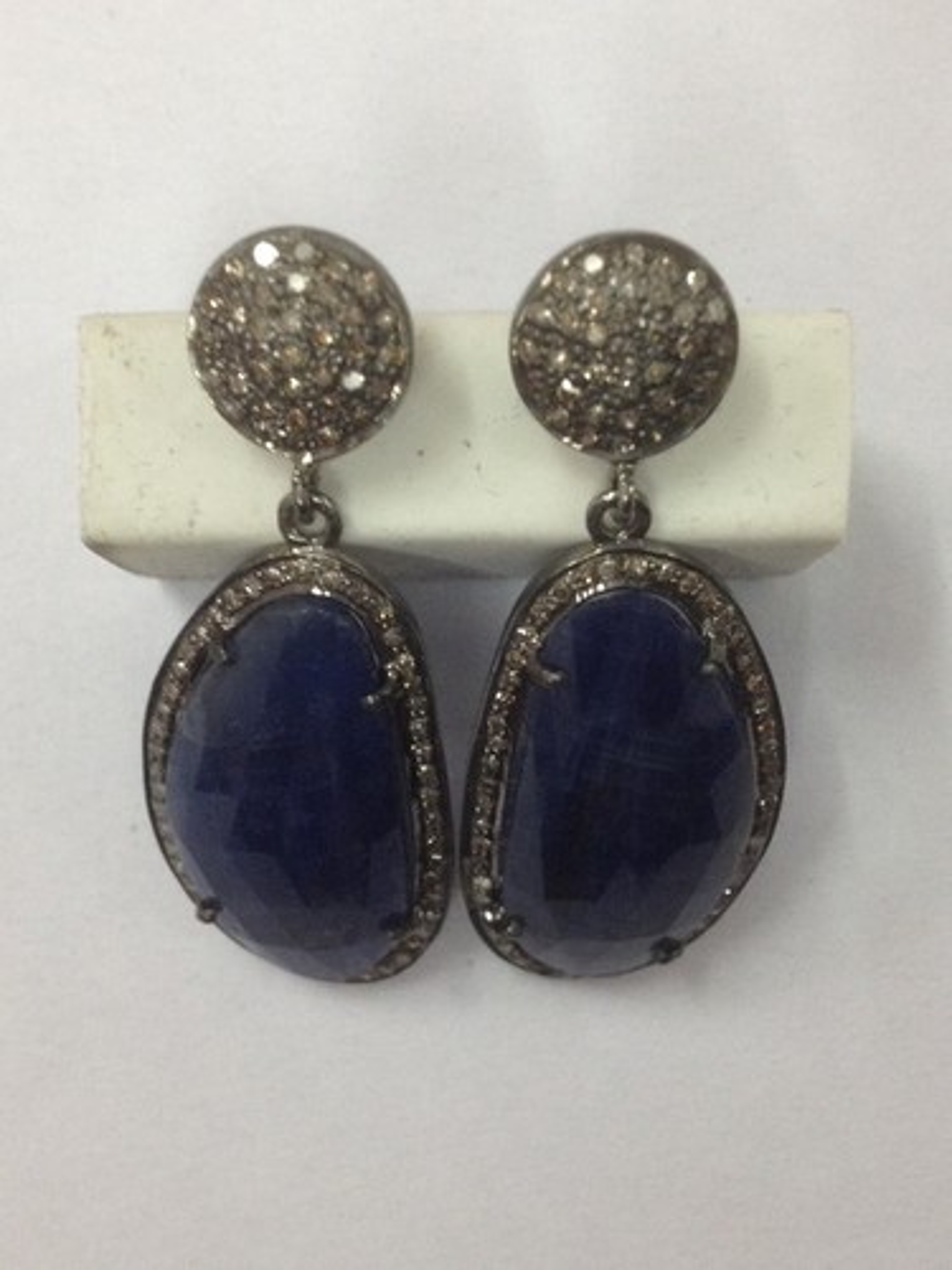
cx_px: 476
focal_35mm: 35
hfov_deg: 40.7
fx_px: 1283
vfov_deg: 52.6
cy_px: 635
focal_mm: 4.28
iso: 100
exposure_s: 1/20
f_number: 2.4
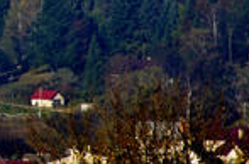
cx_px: -488
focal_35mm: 807
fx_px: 5564
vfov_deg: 1.7
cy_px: -325
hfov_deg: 2.5
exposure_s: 1/160
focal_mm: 90
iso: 100
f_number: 11
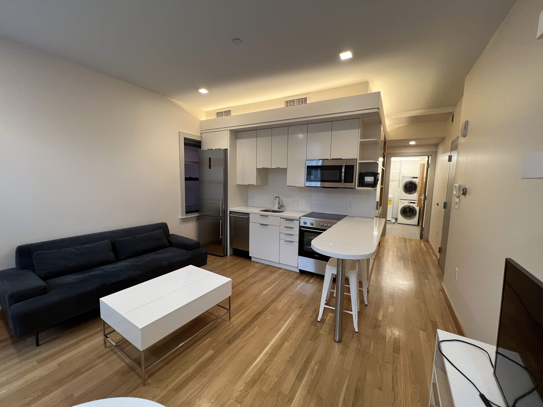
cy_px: 204
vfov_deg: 89.9
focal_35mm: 13
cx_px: 272
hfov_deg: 106.2
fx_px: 204
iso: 250
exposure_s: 1/120
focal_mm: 1.57
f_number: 1.8
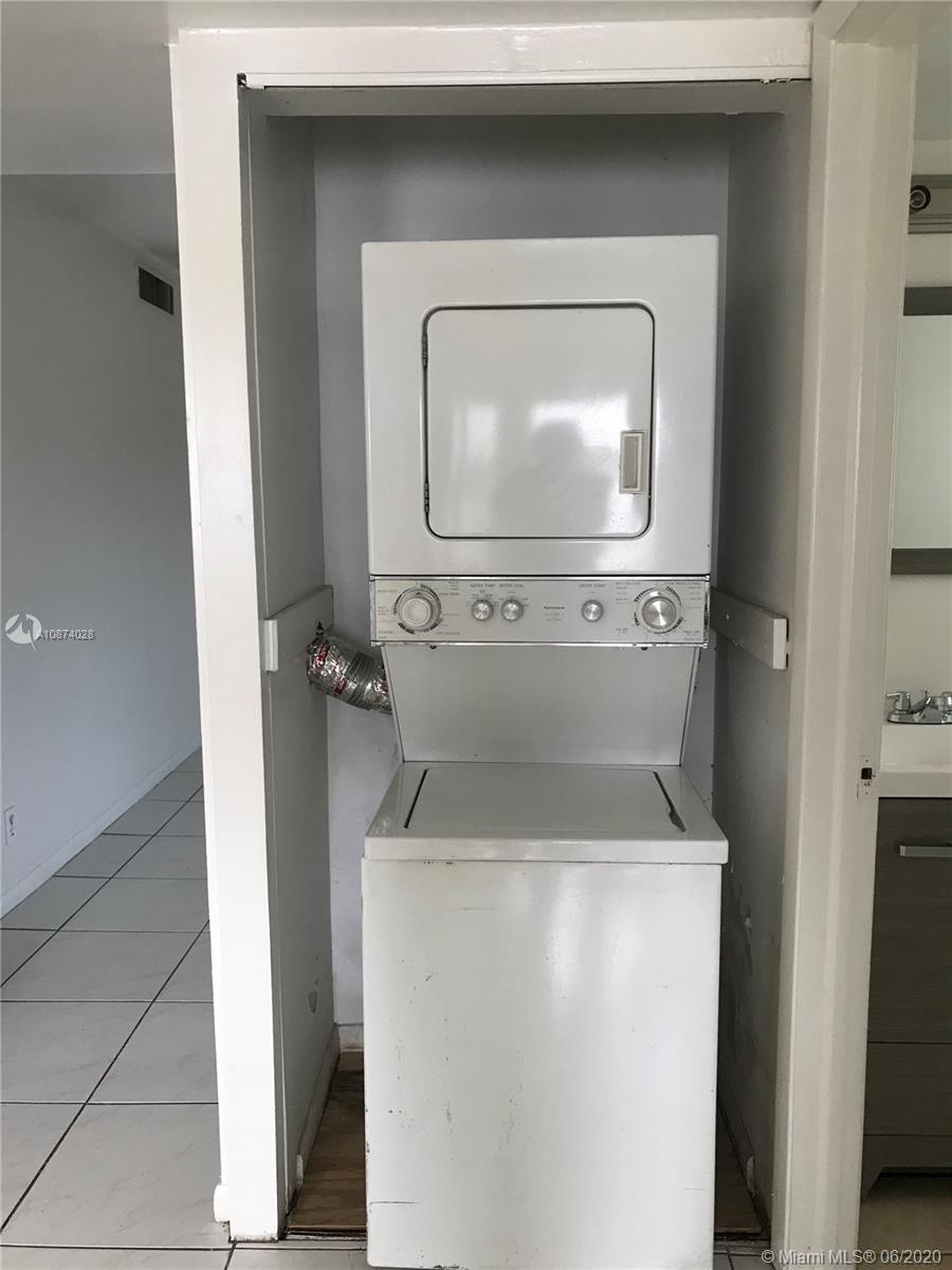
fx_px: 1027
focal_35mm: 28
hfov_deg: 49.7
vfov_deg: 63.4
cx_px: 476
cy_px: 635
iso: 25
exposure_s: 1/40
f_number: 1.8
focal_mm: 3.99
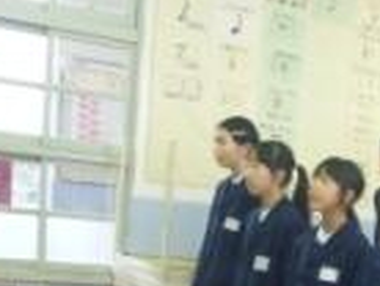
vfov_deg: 17.0
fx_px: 891
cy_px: 388
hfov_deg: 21.8
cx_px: 490
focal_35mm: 81
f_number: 2.8
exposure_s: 1/20
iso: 400
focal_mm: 4.5
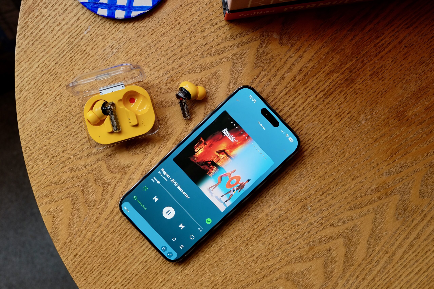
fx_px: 434
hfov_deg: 53.1
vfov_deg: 36.9
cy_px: 144
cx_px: 217
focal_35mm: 36
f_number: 4.2
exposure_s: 1/56
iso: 400
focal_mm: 24.3
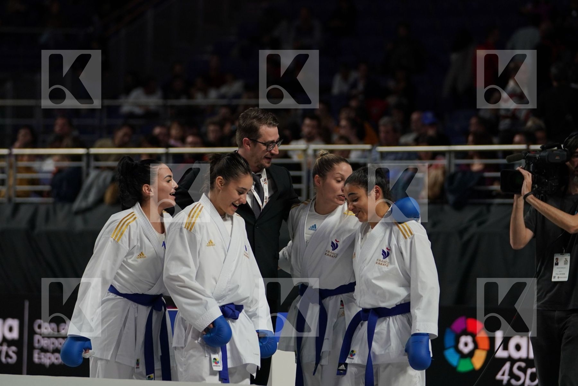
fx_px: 3131
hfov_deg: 10.5
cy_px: 193
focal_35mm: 195
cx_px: 289
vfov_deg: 7.0
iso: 800
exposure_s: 1/1000
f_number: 2.8
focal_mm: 130
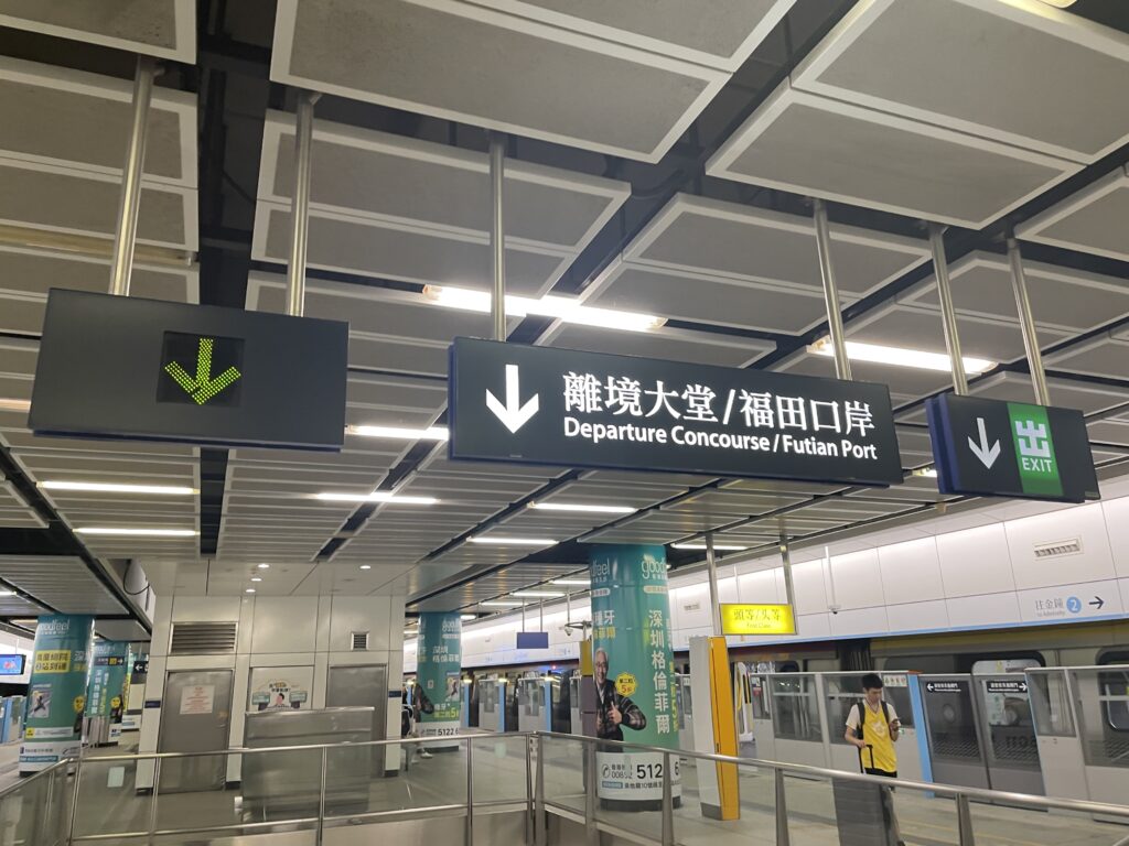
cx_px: 564
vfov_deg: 53.1
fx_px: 848
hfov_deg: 67.3
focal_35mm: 26
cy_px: 423
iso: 80
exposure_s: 1/50
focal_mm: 4.2
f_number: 1.6
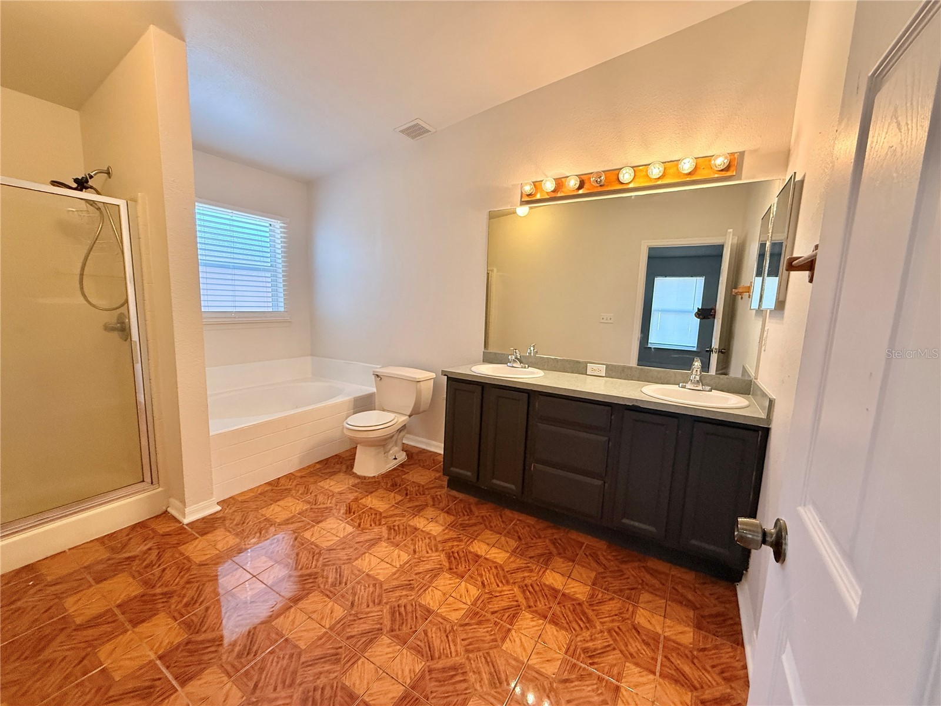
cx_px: 470
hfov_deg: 102.1
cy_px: 353
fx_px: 381
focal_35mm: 14
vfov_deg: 85.7
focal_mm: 2.22
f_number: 2.2
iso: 320
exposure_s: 1/120
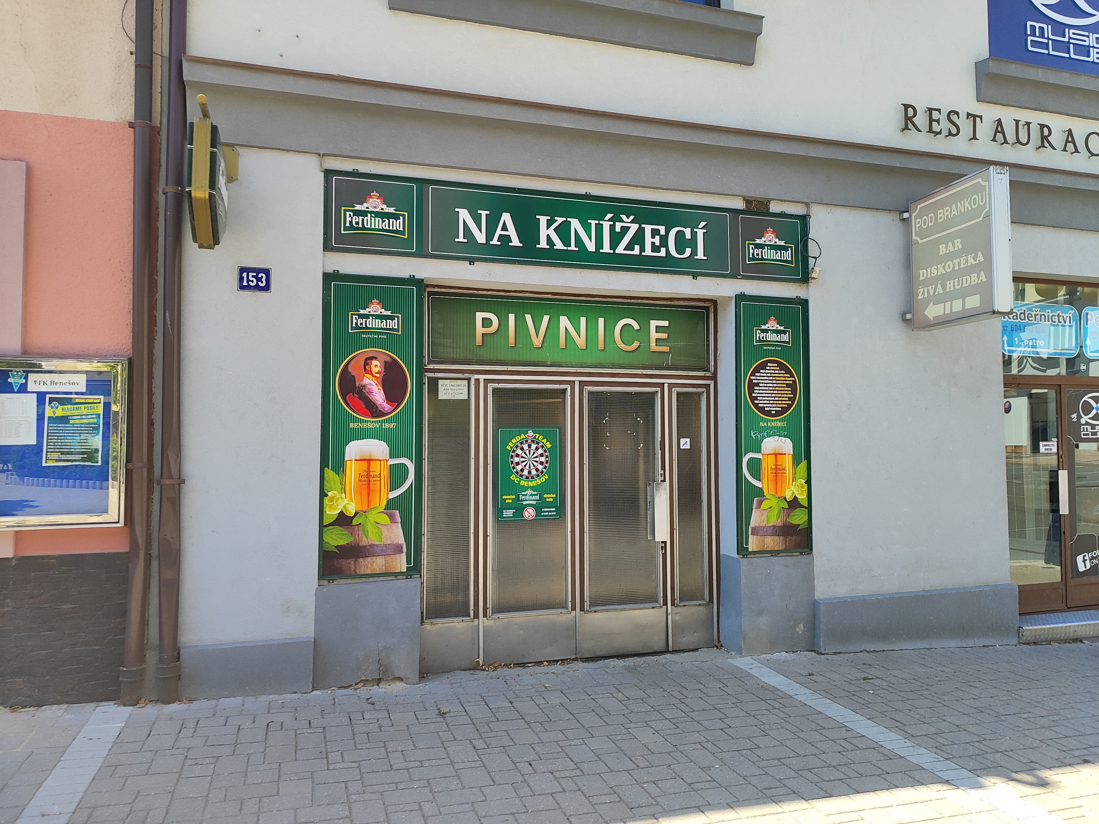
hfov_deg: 71.6
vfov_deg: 56.8
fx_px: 762
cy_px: 412
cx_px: 550
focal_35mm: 24
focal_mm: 5.89
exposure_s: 1/221
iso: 50
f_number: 1.89
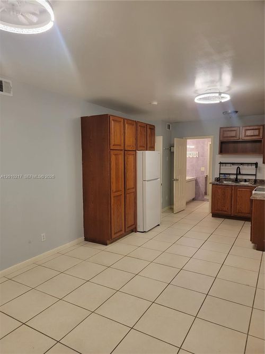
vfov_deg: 71.6
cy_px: 177
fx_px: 245
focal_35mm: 24
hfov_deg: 56.8
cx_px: 132
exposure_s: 1/120
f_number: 1.8
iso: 320
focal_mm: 6.7
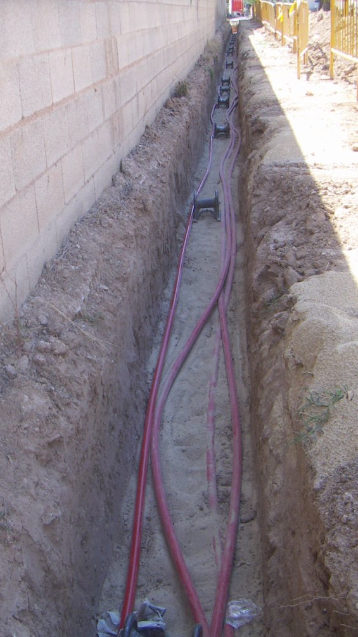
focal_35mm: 40
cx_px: 153
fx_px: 675
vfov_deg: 50.5
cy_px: 322
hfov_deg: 29.7
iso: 50
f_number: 2.8
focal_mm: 4.7
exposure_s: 1/250
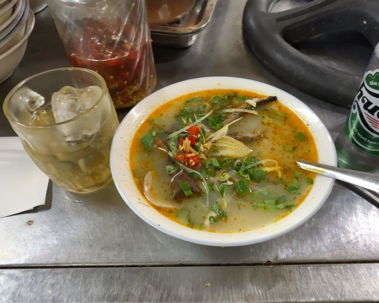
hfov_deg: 62.1
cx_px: 205
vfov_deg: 51.5
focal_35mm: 28
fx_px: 314
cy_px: 156
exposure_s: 1/30
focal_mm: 4.25
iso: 400
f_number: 1.8
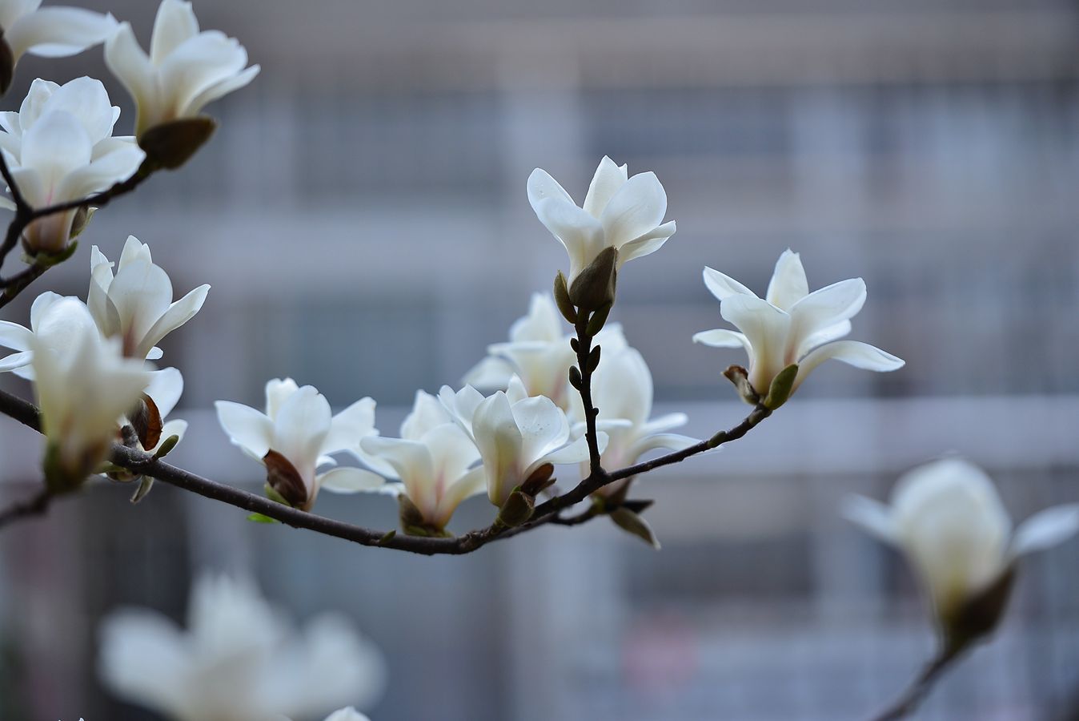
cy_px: 360
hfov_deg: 11.1
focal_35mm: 185
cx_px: 540
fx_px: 5547
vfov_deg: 7.4
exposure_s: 1/640
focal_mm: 185
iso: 320
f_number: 2.8
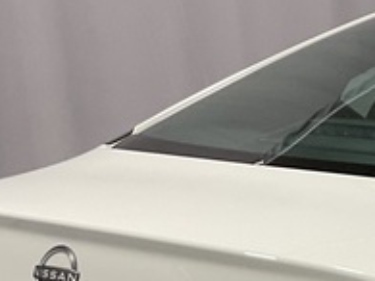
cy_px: 439
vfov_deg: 10.0
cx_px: 583
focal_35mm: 143
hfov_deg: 13.0
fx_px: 1548
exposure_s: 1/100
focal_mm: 3
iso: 50
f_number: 1.8
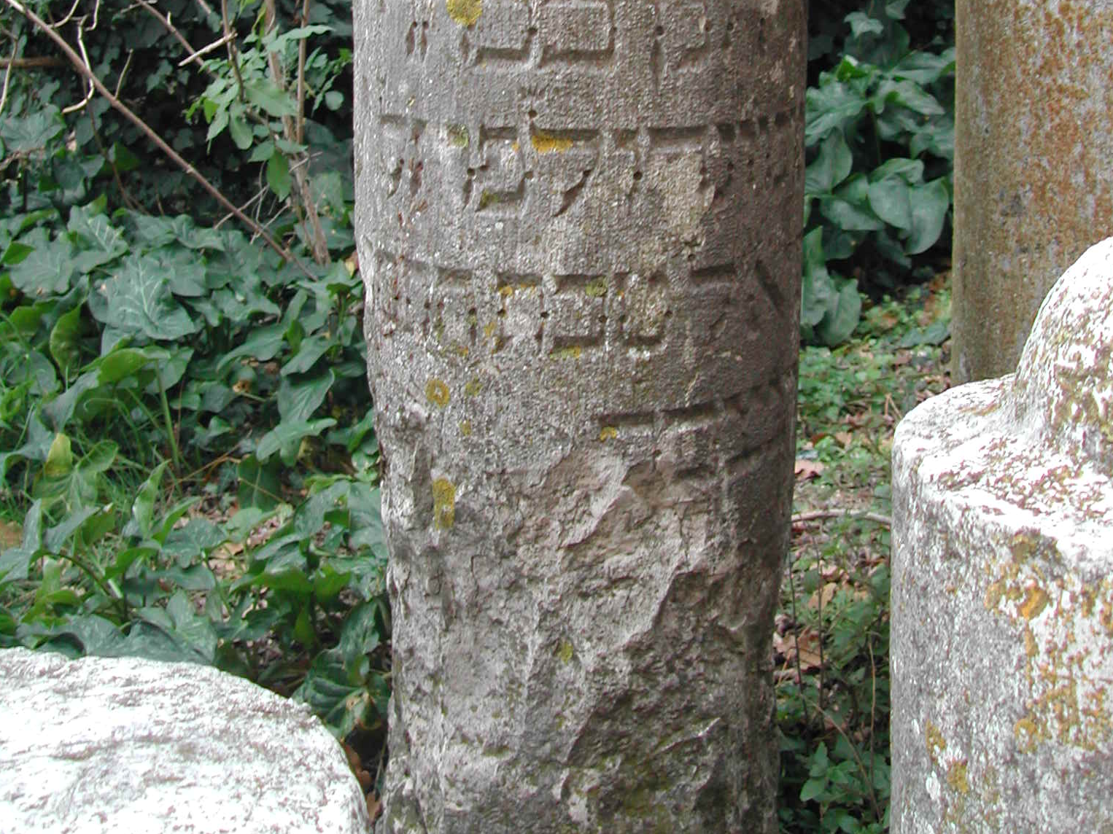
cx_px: 556
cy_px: 112
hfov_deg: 37.5
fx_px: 1640
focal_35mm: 51
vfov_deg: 27.7
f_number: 2.8
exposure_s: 1/35.2
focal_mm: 8
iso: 100
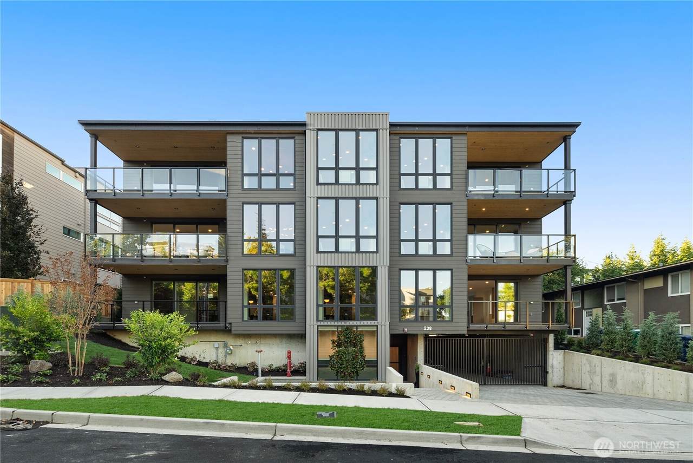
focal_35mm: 17
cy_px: 232
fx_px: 327
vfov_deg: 70.5
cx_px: 346
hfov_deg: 93.2
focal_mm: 17
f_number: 8
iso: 400
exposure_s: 1/30
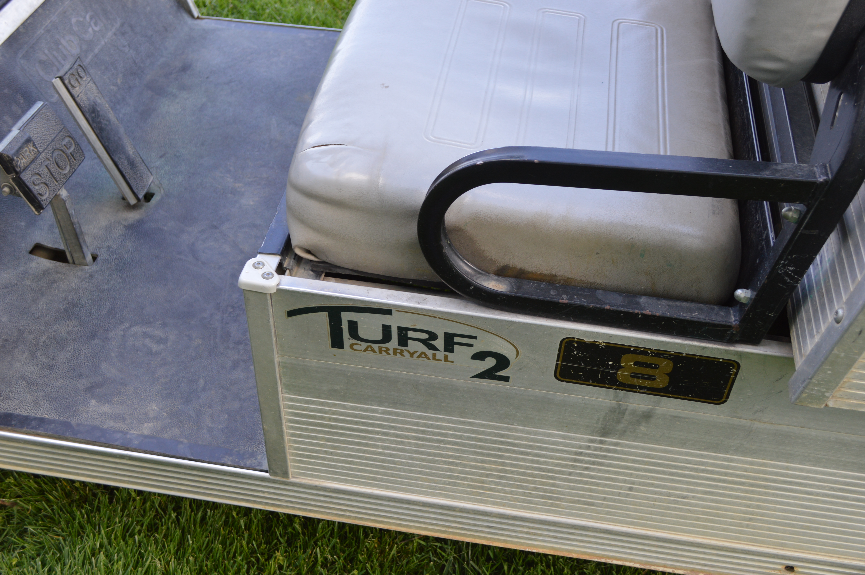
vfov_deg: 34.1
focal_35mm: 39
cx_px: 432
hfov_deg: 49.6
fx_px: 936
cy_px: 288
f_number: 5.6
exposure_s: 1/125
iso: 320
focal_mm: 26
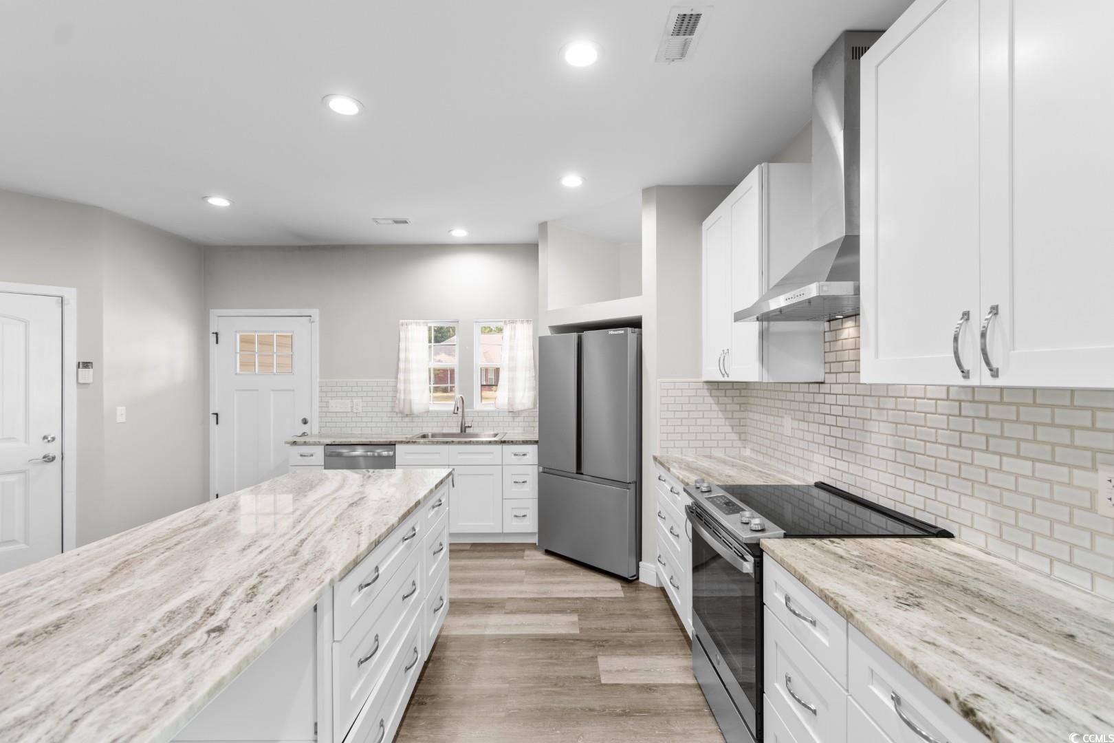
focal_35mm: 15
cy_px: 372
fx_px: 464
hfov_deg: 100.4
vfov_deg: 77.3
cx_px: 557
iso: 100
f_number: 4.5
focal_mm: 10
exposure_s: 1/3
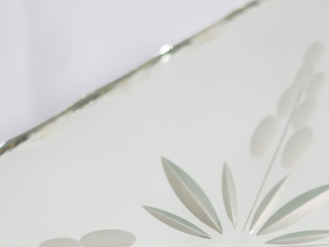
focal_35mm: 102
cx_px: 249
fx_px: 970
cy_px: 279
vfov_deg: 14.2
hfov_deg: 19.1
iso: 640
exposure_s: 1/60
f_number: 1.7
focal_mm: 20
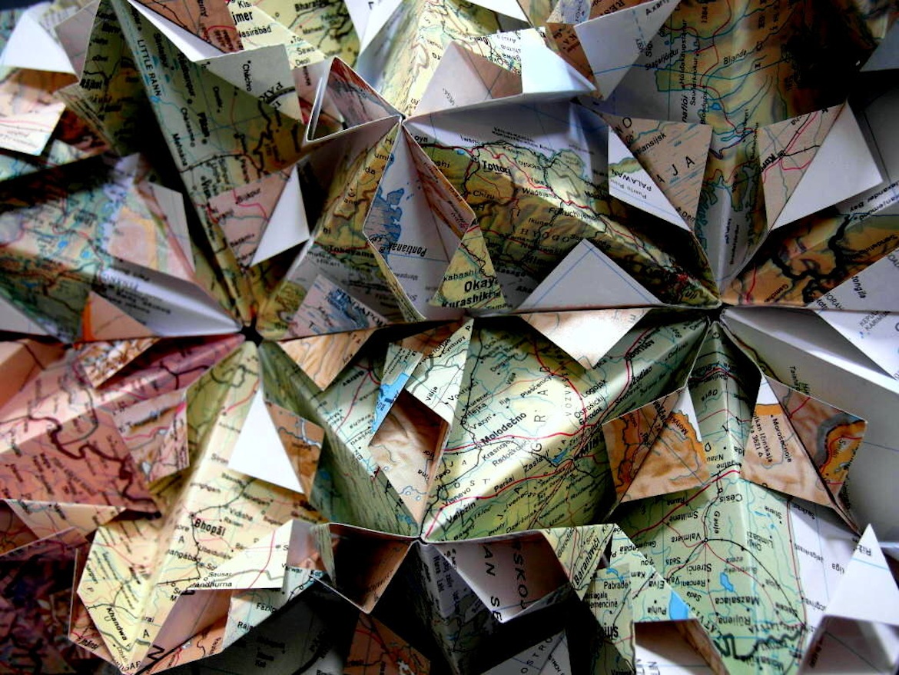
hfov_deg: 71.6
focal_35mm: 24
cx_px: 450
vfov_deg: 56.8
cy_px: 338
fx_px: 623
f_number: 2.5
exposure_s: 1/45
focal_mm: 5.2
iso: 120
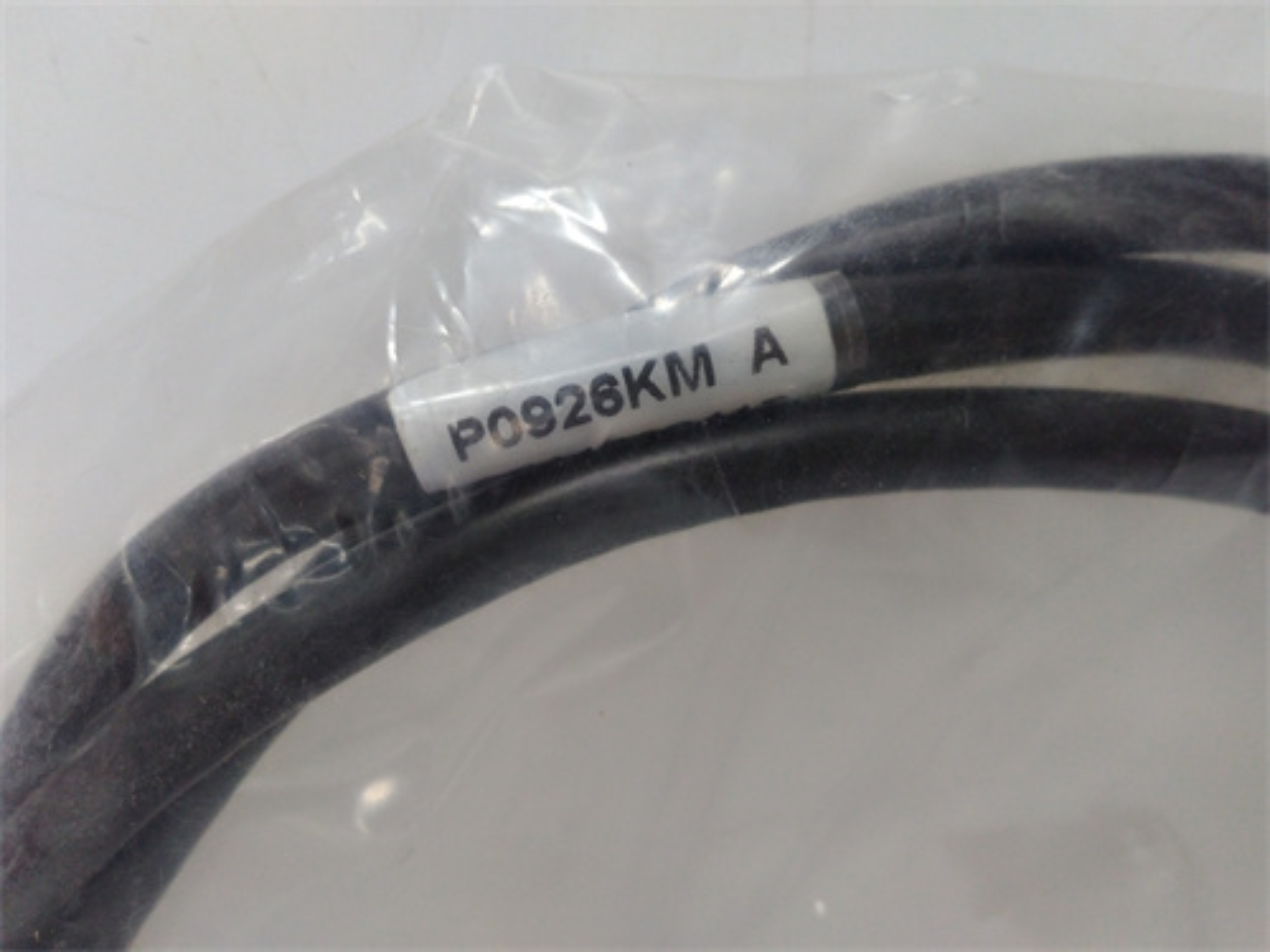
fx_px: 991
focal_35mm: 27
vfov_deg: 51.4
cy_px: 476
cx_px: 635
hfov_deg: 65.3
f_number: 2
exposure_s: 1/33
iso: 285
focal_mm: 3.79
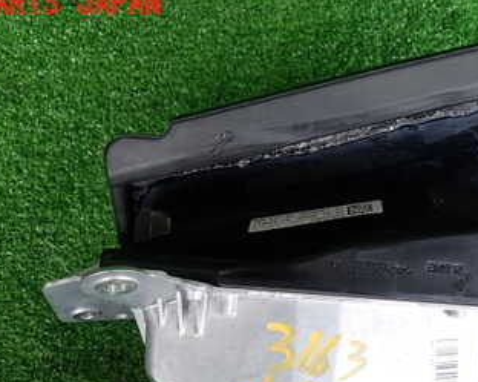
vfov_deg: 30.9
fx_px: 664
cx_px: 342
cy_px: 330
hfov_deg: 38.8
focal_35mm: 47
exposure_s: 1/125
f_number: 2
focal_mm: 4.5
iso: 100
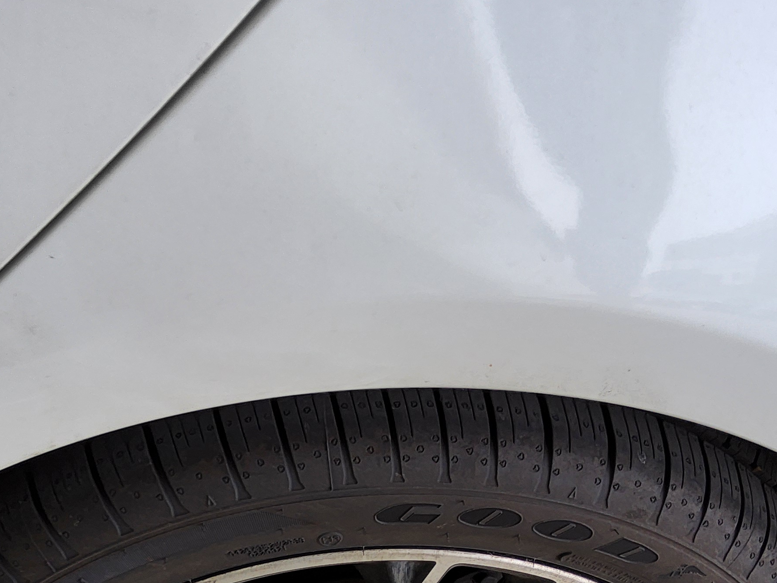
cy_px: 623
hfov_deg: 33.2
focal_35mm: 58
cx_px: 359
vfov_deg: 23.8
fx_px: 1302
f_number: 2
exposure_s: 1/193
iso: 32
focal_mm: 3.08
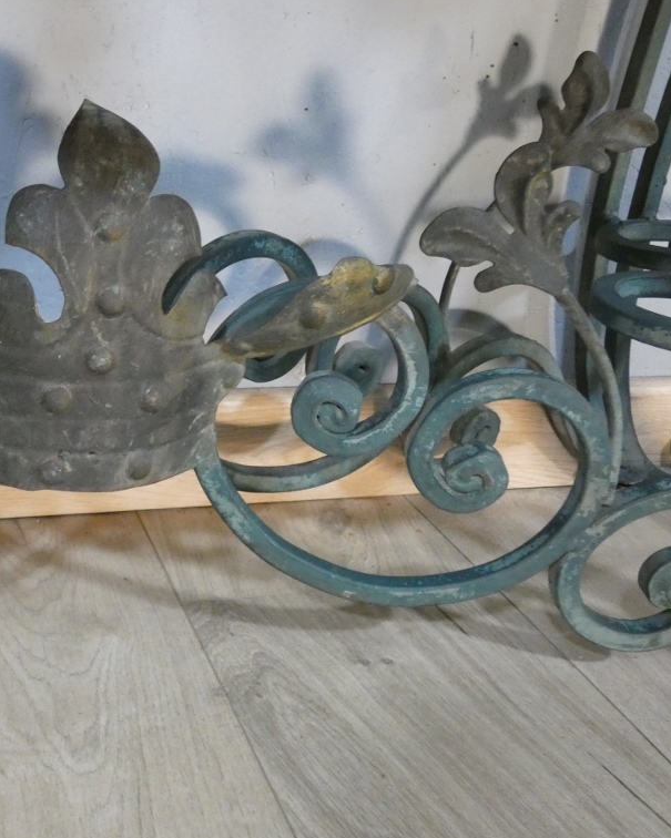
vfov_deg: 44.8
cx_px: 105
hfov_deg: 35.0
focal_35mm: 41
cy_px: 420
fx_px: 1018
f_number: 3.3
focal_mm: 5.5
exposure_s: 1/80
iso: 1250
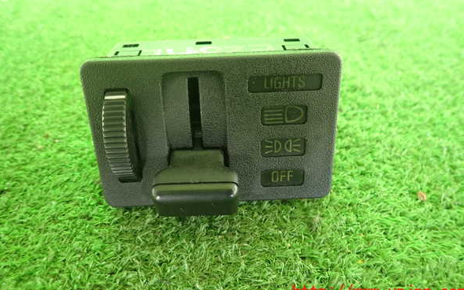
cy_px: 125
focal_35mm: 27
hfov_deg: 68.4
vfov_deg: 45.9
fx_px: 341
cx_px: 234
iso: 200
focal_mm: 4.5
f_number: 2
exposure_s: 1/50
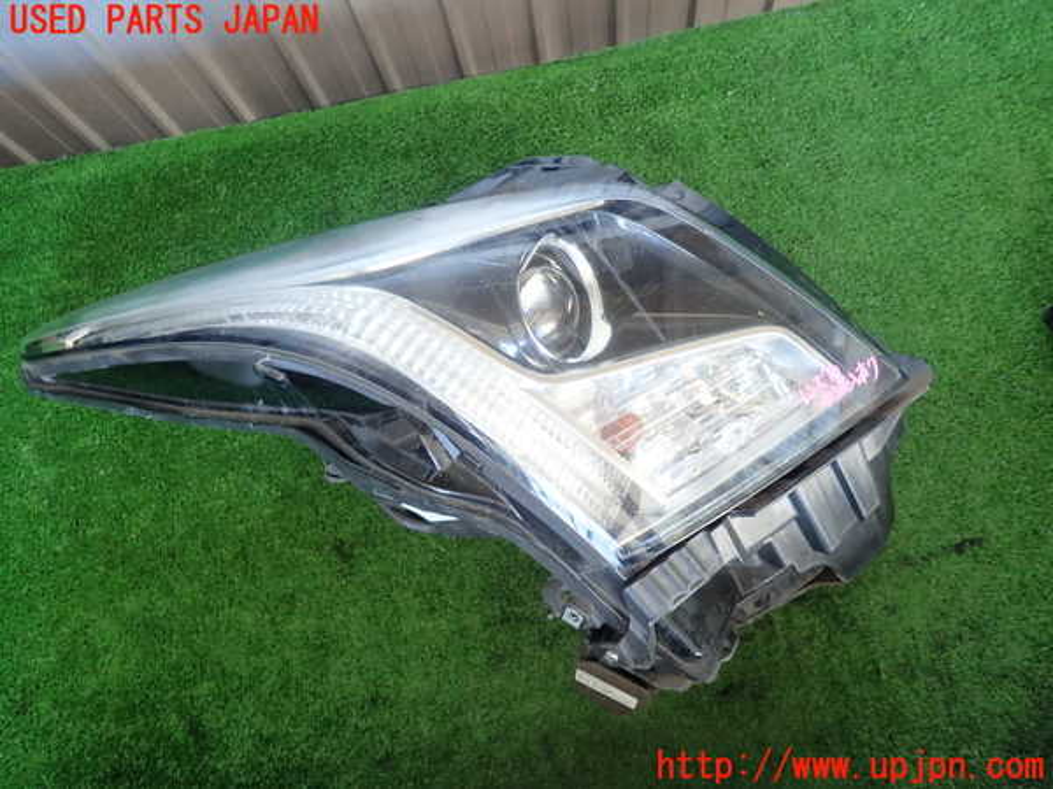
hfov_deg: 69.4
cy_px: 394
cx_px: 526
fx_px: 760
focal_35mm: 25
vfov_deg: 54.9
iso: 160
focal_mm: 4.5
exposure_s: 1/60
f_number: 2
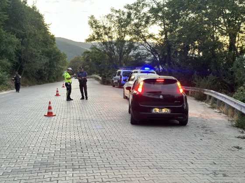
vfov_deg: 30.3
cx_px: 122
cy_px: 92
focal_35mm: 48
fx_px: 340
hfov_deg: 39.7
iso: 320
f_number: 1.78
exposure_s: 1/60
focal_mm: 6.86
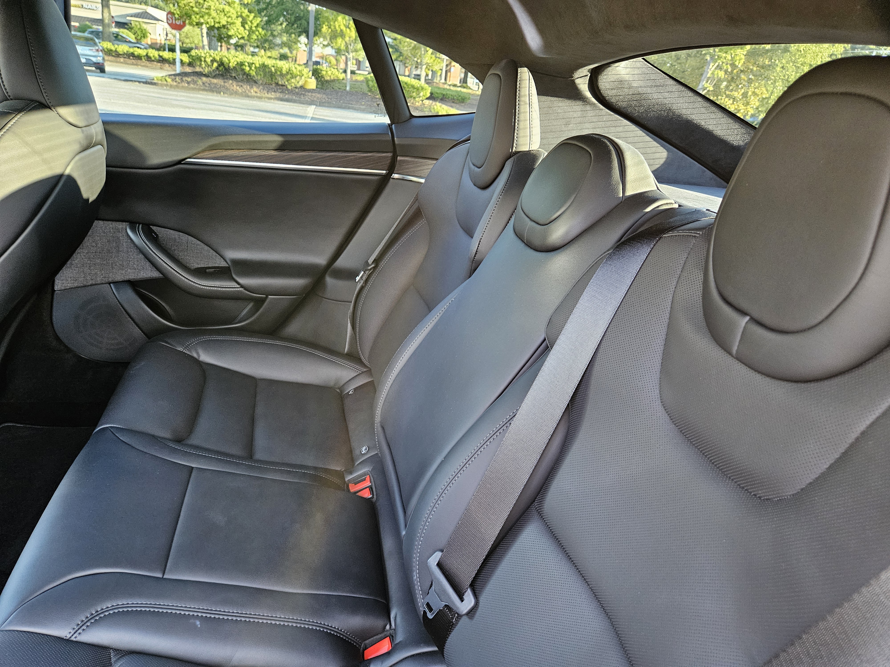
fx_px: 591
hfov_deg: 73.9
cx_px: 445
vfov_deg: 58.9
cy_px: 334
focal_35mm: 23
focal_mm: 5.4
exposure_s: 1/70
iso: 500
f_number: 1.8
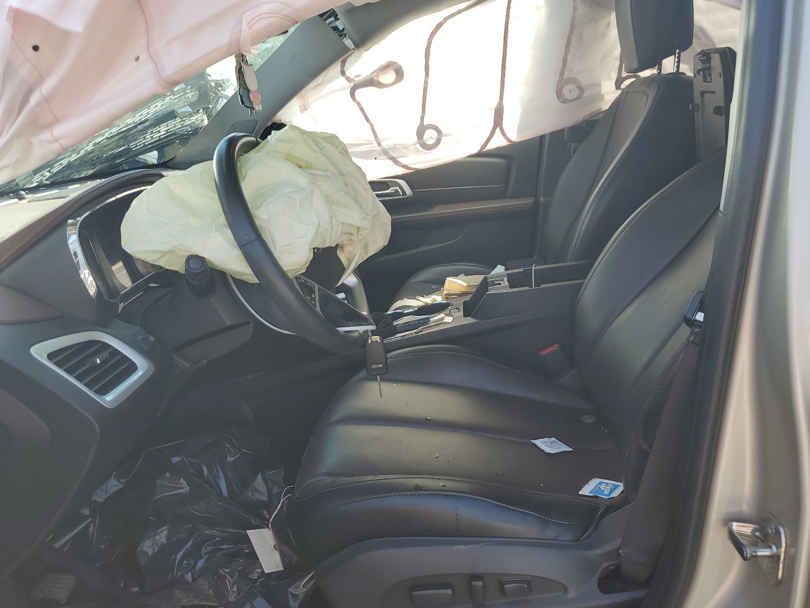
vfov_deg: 51.4
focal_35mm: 27
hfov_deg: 65.3
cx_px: 418
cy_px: 300
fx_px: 632
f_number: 1.5
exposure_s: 1/455
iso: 50
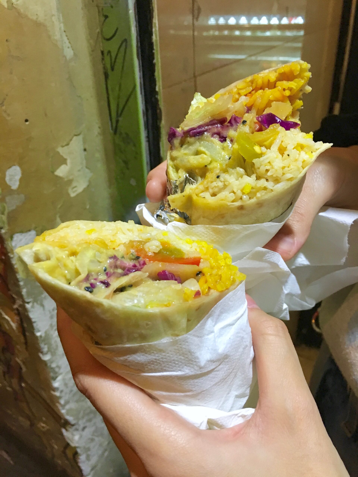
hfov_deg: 48.2
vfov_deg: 61.7
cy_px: 238
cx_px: 179
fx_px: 400
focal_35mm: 29
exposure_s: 1/25
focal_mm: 4.15
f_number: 2.2
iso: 200
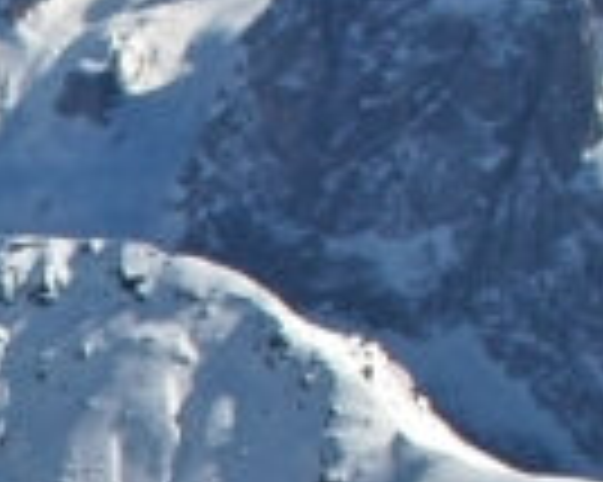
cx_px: -760
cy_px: 935
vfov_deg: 7.7
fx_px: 3442
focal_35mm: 193
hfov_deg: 9.2
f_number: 16
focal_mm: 18
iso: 200
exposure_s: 1/250
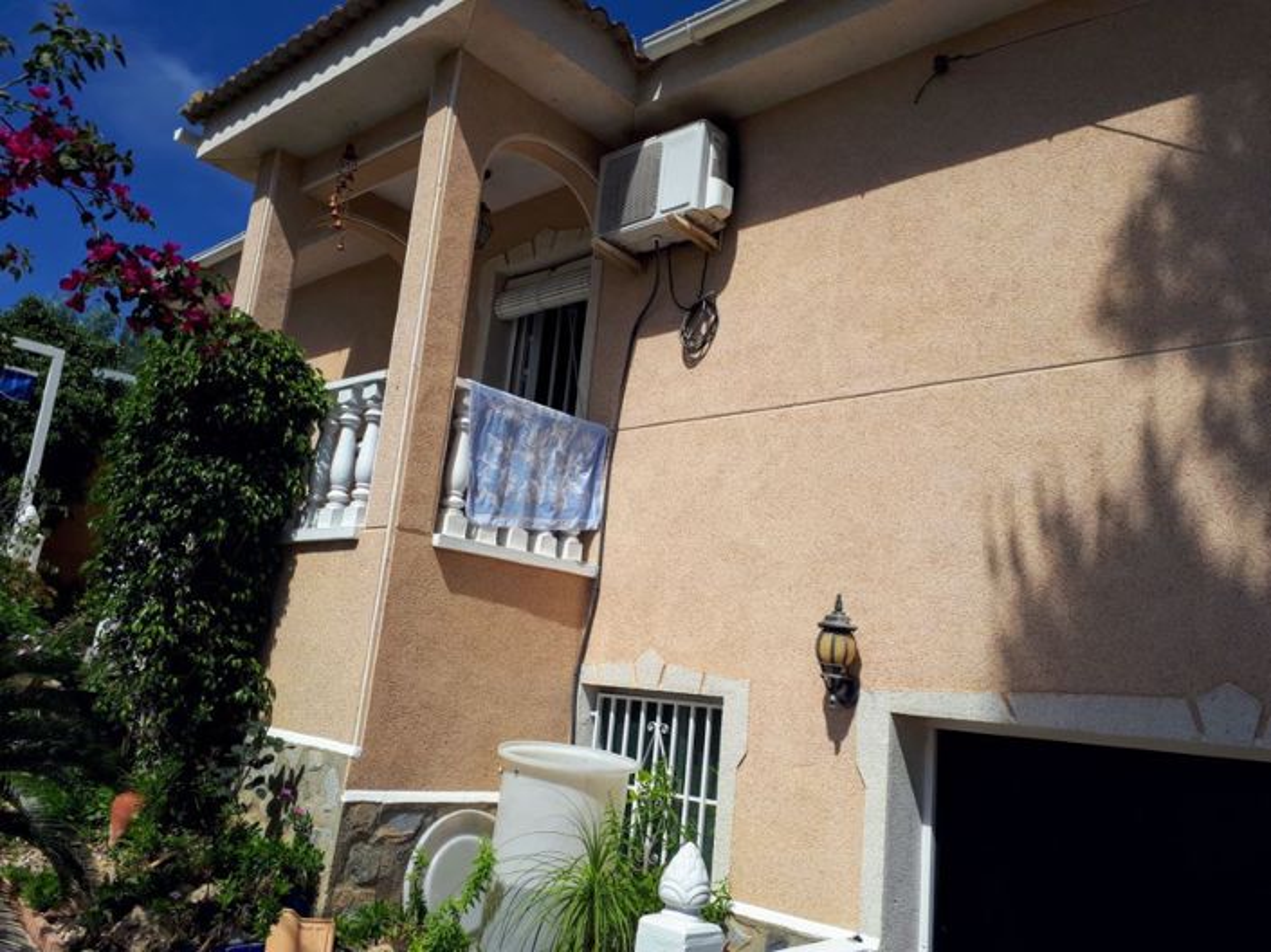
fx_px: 991
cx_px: 636
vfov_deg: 51.3
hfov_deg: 65.3
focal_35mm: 27
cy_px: 476
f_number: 1.9
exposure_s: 1/3040
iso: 40
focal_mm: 3.6
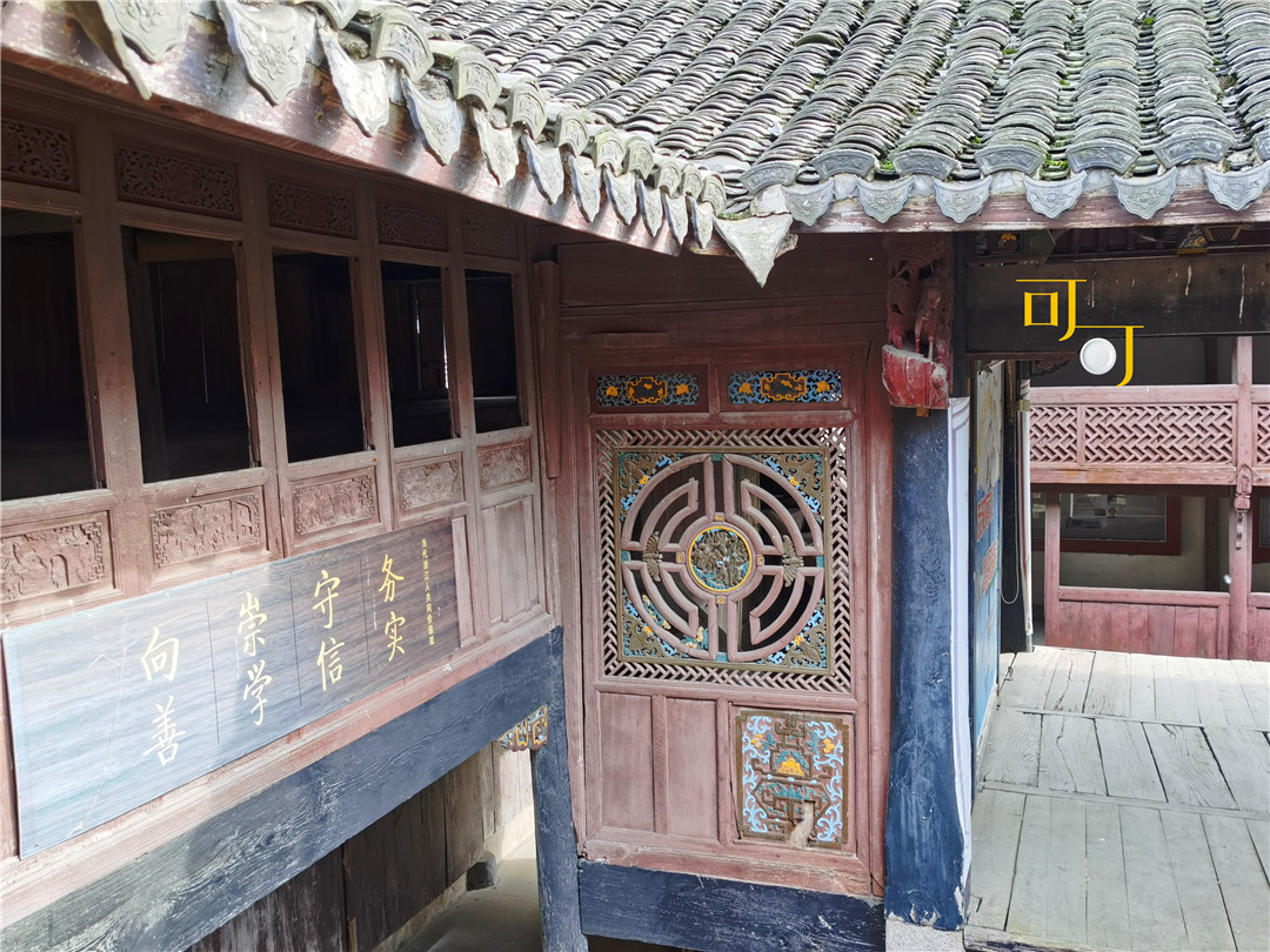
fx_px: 1211
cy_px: 476
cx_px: 635
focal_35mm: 33
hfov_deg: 55.4
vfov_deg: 42.9
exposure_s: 1/271
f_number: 1.6
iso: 50
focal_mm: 5.56
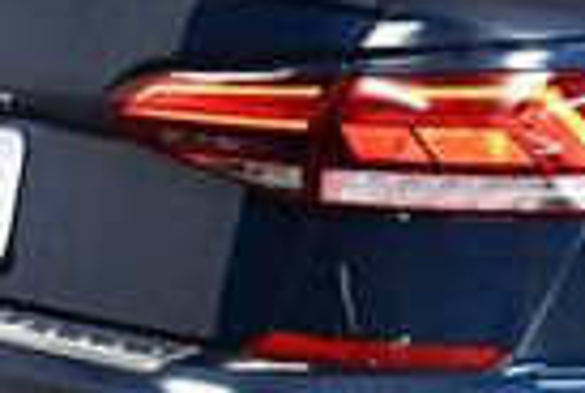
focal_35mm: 187
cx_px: 888
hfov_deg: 10.6
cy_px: 145
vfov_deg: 7.4
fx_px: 3045
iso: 1100
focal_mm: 20
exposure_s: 1/125
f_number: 3.5
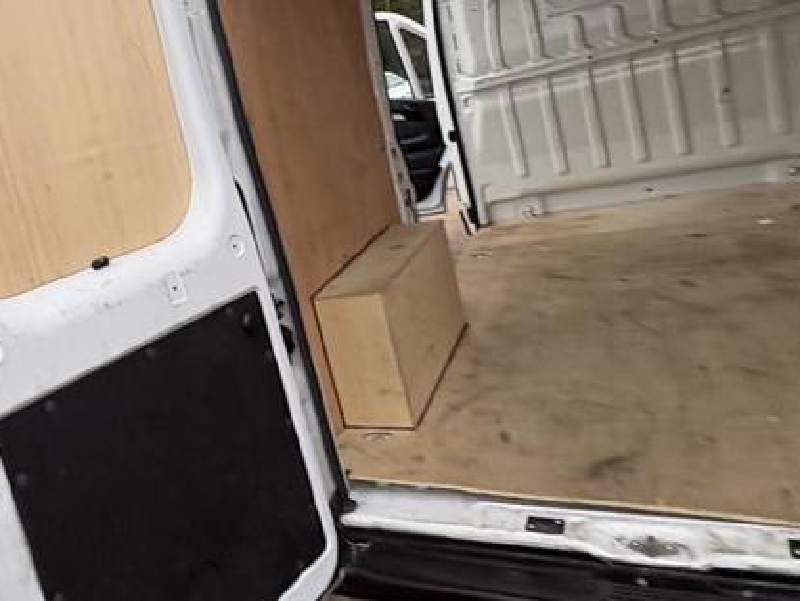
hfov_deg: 56.5
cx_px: 186
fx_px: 694
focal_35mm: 30
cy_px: 214
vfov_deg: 46.3
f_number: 2.2
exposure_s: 1/99
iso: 80
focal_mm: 2.22
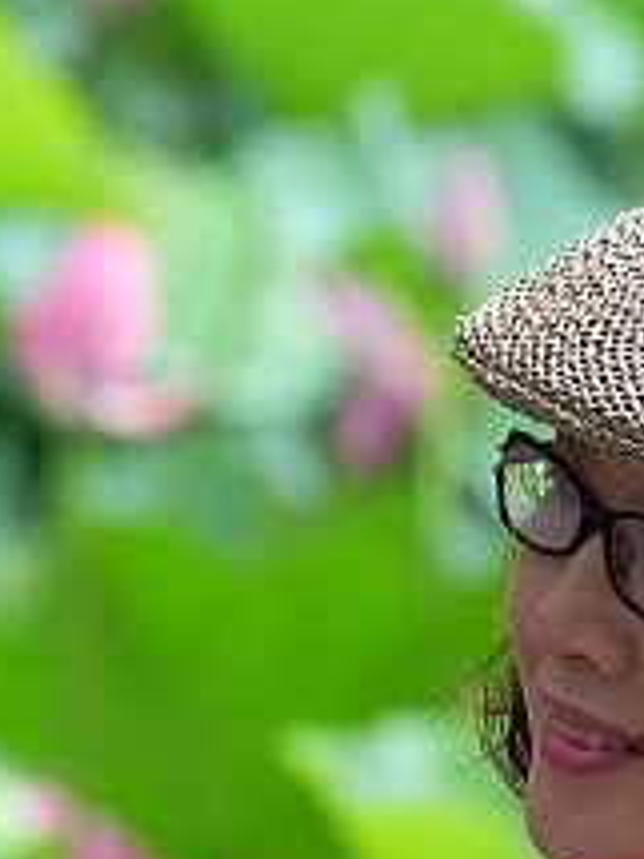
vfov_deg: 1.4
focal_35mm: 1387
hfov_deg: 1.1
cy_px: 767
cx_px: 688
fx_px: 34439
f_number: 6.7
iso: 500
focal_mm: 230
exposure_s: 1/100
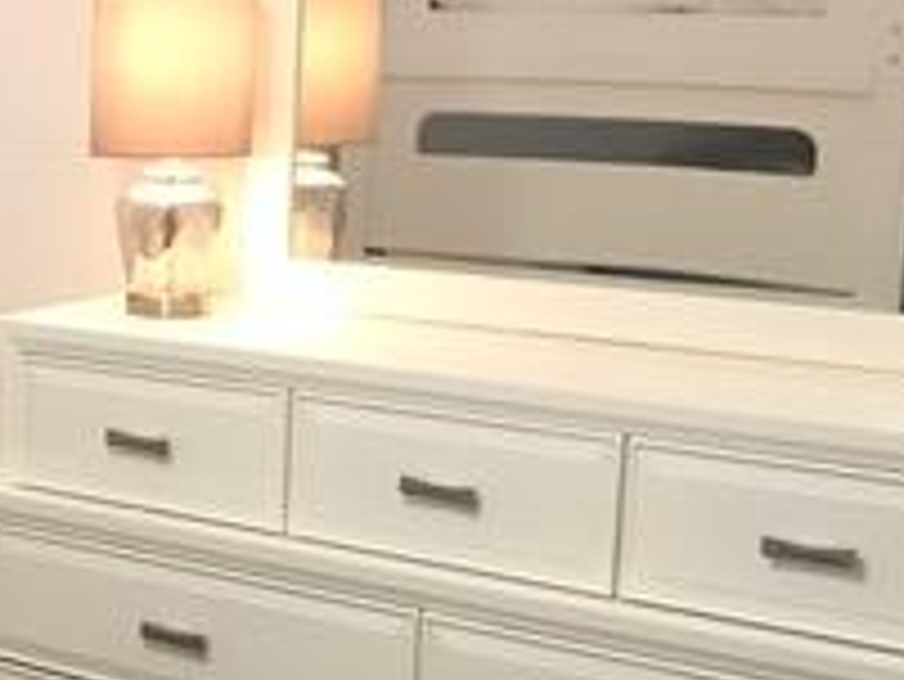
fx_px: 2326
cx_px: -324
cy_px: 500
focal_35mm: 89
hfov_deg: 19.9
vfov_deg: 16.5
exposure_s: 1/15
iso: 64
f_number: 1.8
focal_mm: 3.99
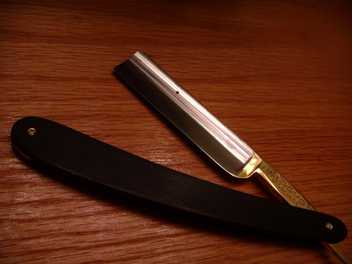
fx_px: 386
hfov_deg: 49.0
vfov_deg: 37.7
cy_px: 132
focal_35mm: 38
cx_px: 176
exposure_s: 1/80
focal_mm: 6.4
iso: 64
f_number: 3.5
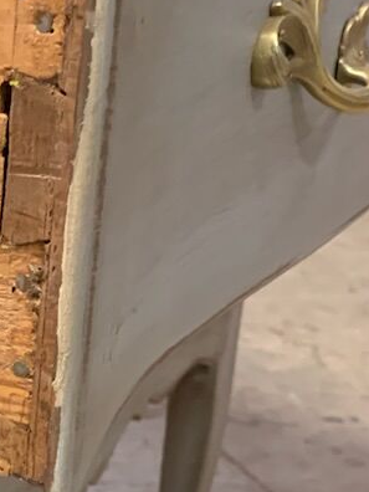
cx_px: -205
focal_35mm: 84
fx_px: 1194
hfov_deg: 15.9
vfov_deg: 23.2
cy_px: 324
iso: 400
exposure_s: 1/33
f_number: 1.8
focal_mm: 4.25
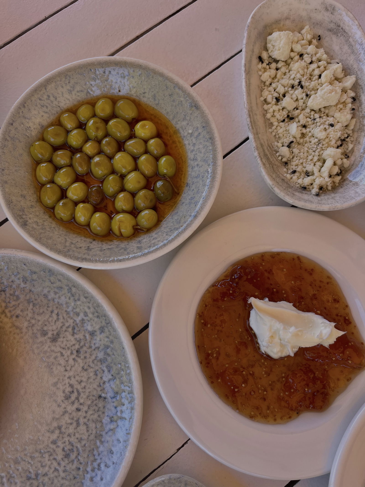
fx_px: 365
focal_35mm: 26
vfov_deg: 67.3
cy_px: 244
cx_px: 182
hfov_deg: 53.1
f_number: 1.6
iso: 40
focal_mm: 5.1
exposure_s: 1/261
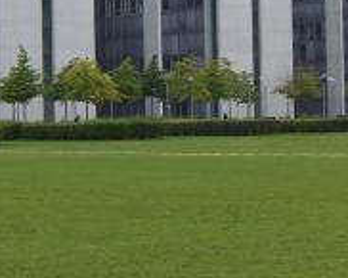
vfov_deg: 12.7
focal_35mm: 121
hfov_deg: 15.9
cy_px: 79
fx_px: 1244
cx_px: 228
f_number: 3.3
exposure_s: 1/500
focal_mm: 7.3
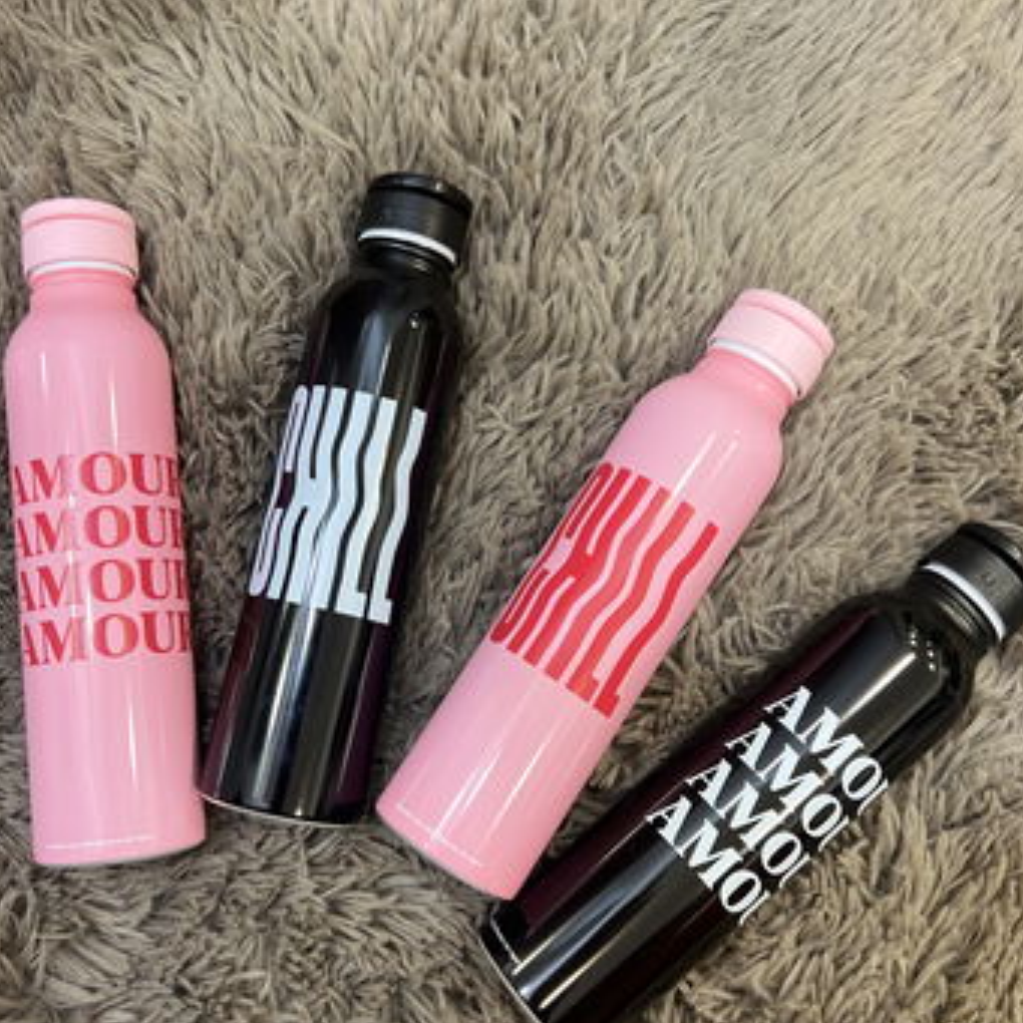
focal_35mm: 36
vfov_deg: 46.0
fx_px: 1204
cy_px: 534
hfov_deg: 46.0
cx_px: 478
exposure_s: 1/50
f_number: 1.5
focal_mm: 5.7
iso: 160
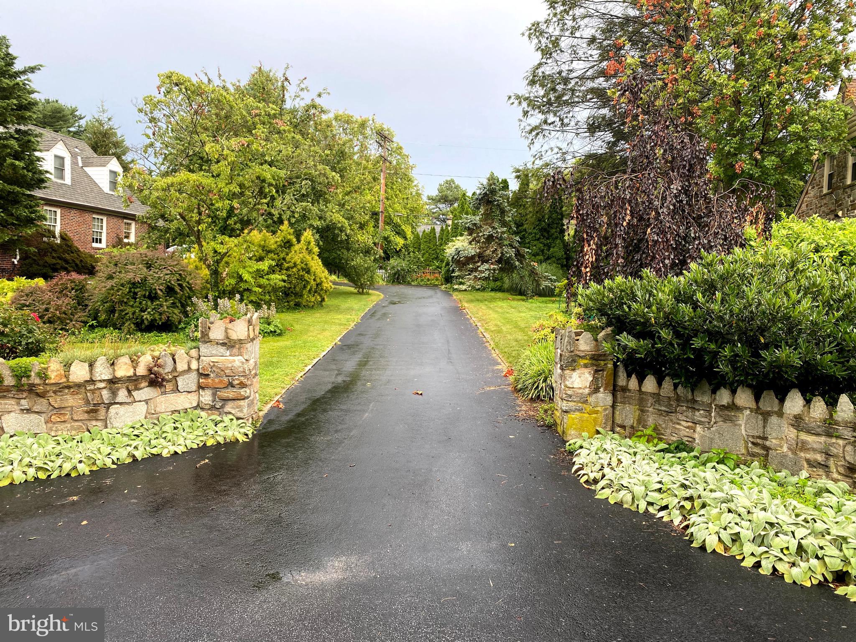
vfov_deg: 53.1
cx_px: 428
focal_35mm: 26
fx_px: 643
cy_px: 321
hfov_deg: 67.3
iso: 32
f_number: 1.8
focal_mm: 4.25
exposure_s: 1/136
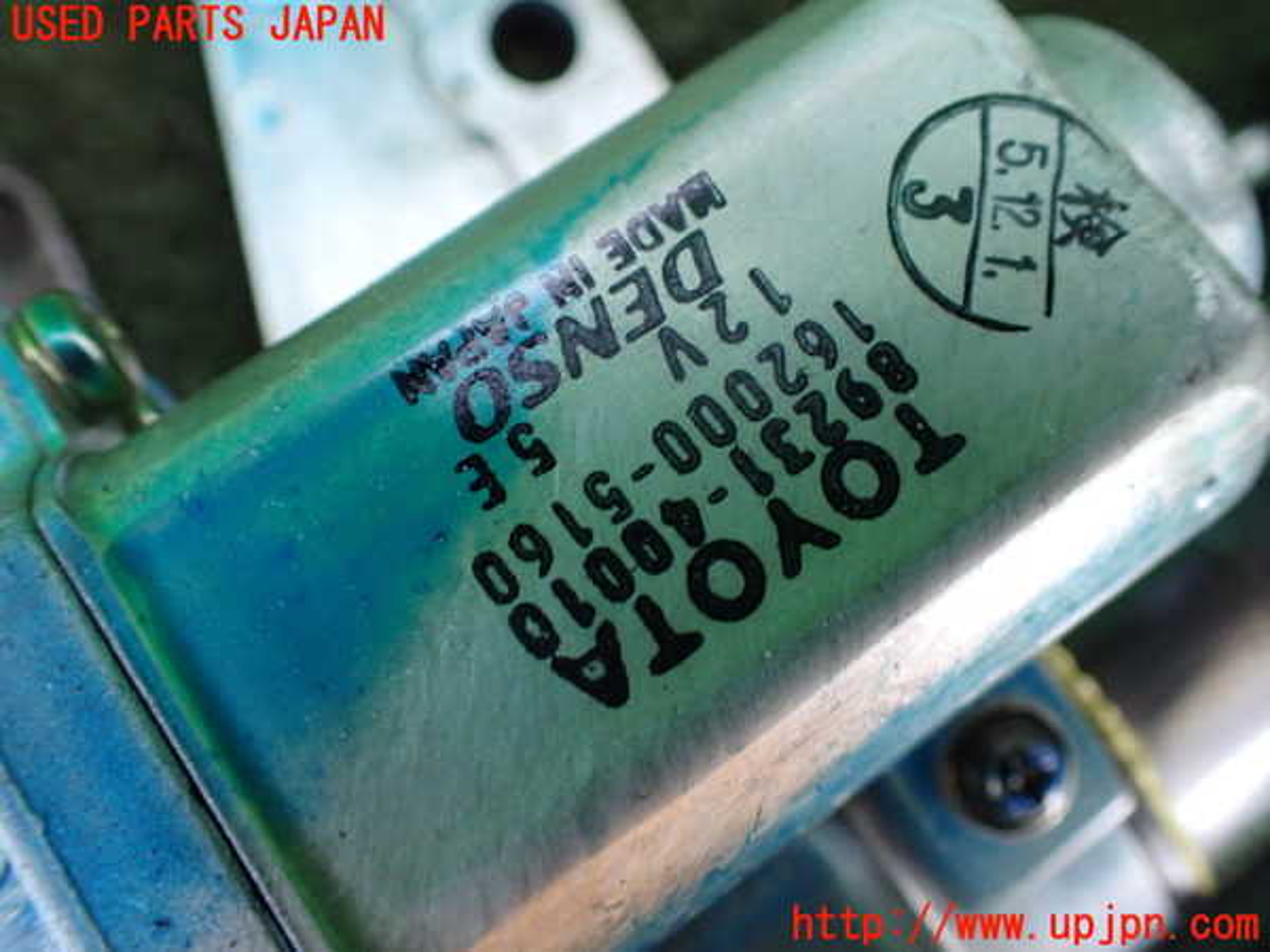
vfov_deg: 46.8
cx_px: 635
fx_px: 1101
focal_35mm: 30
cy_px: 476
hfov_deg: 60.0
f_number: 2.3
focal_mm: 5.4
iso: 800
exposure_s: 1/30
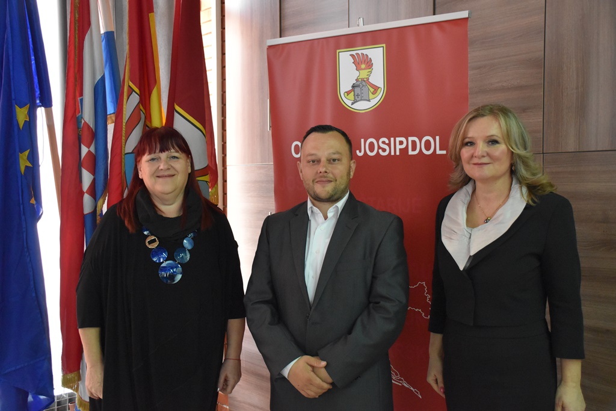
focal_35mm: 39
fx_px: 667
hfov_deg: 49.5
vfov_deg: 34.2
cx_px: 308
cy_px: 206
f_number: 3.8
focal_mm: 26
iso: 3600
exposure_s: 1/125
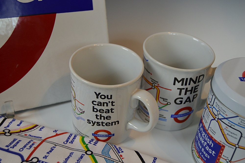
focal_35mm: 48
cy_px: 82
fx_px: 326
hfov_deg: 41.1
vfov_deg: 28.0
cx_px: 122
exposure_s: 1/60
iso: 800
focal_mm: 32
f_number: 4.5
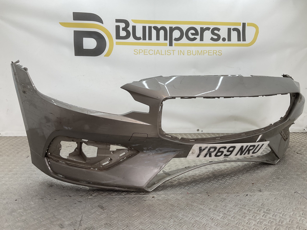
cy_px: 115
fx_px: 257
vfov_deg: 48.2
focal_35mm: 29
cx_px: 154
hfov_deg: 61.7
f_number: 1.8
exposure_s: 1/106
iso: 16
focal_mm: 3
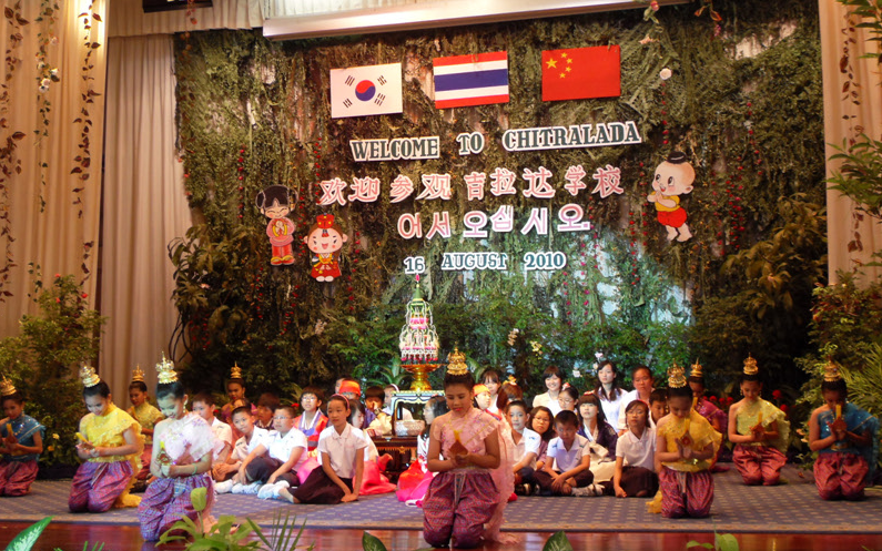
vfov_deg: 26.9
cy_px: 305
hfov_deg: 41.8
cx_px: 440
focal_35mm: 48
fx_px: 1154
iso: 200
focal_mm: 9.6
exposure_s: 1/60
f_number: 3.6
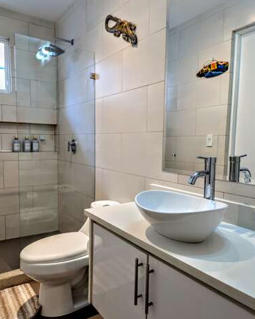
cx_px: 129
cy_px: 169
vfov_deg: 66.0
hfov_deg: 54.9
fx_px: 245
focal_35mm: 26
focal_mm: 6.81
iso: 55
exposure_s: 1/23.8
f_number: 1.85
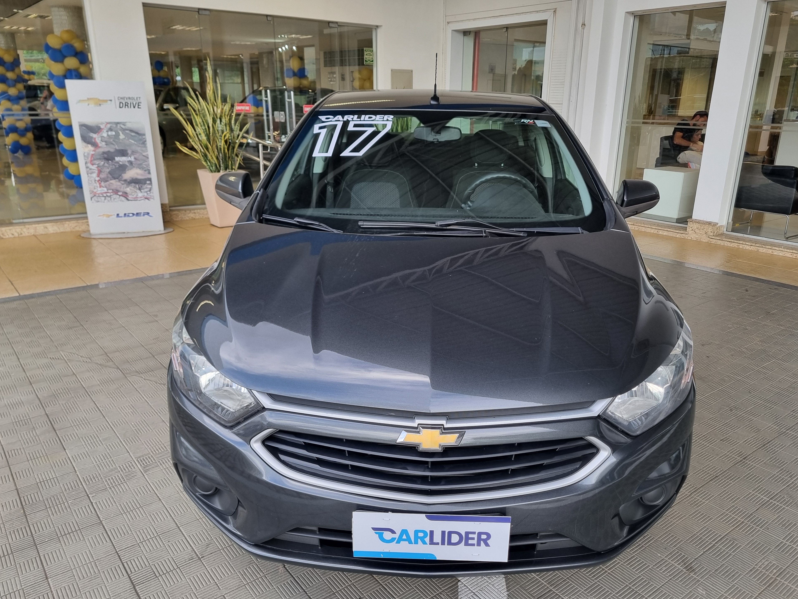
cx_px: 410
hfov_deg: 65.3
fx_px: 622
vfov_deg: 51.3
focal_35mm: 27
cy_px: 311
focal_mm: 5.4
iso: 80
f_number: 1.8
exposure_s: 1/120
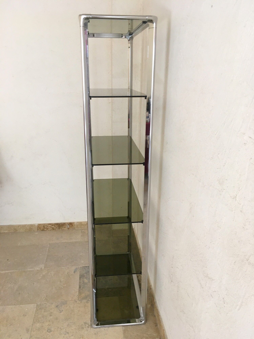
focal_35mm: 29
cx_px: 127
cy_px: 170
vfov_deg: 61.7
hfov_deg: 48.2
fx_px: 284
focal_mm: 4.15
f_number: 2.2
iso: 125
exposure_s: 1/33
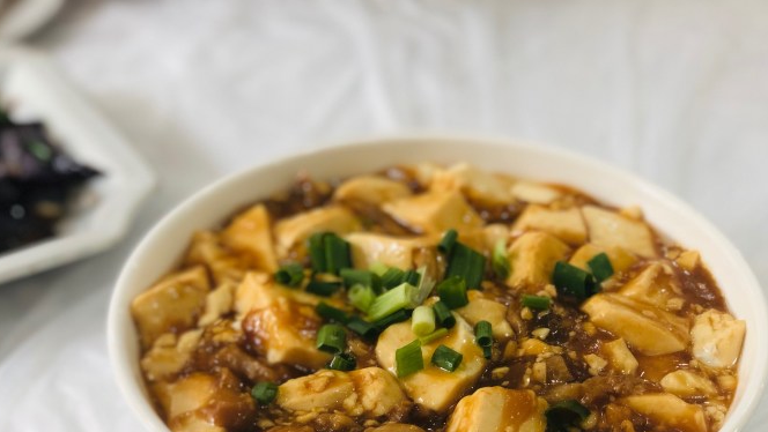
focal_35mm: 64
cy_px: 323
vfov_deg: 18.7
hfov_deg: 32.8
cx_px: 370
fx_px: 1304
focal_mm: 6
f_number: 2.4
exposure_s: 1/50
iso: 50
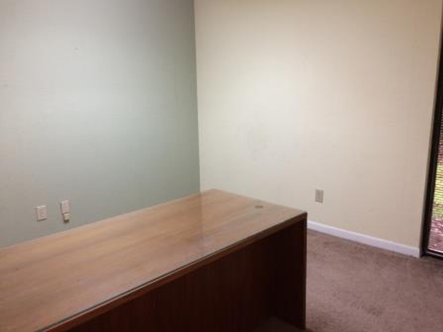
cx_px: 222
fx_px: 371
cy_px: 166
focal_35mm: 29
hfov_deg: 61.7
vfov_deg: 48.2
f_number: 2.2
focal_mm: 4.15
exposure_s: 1/30
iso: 125
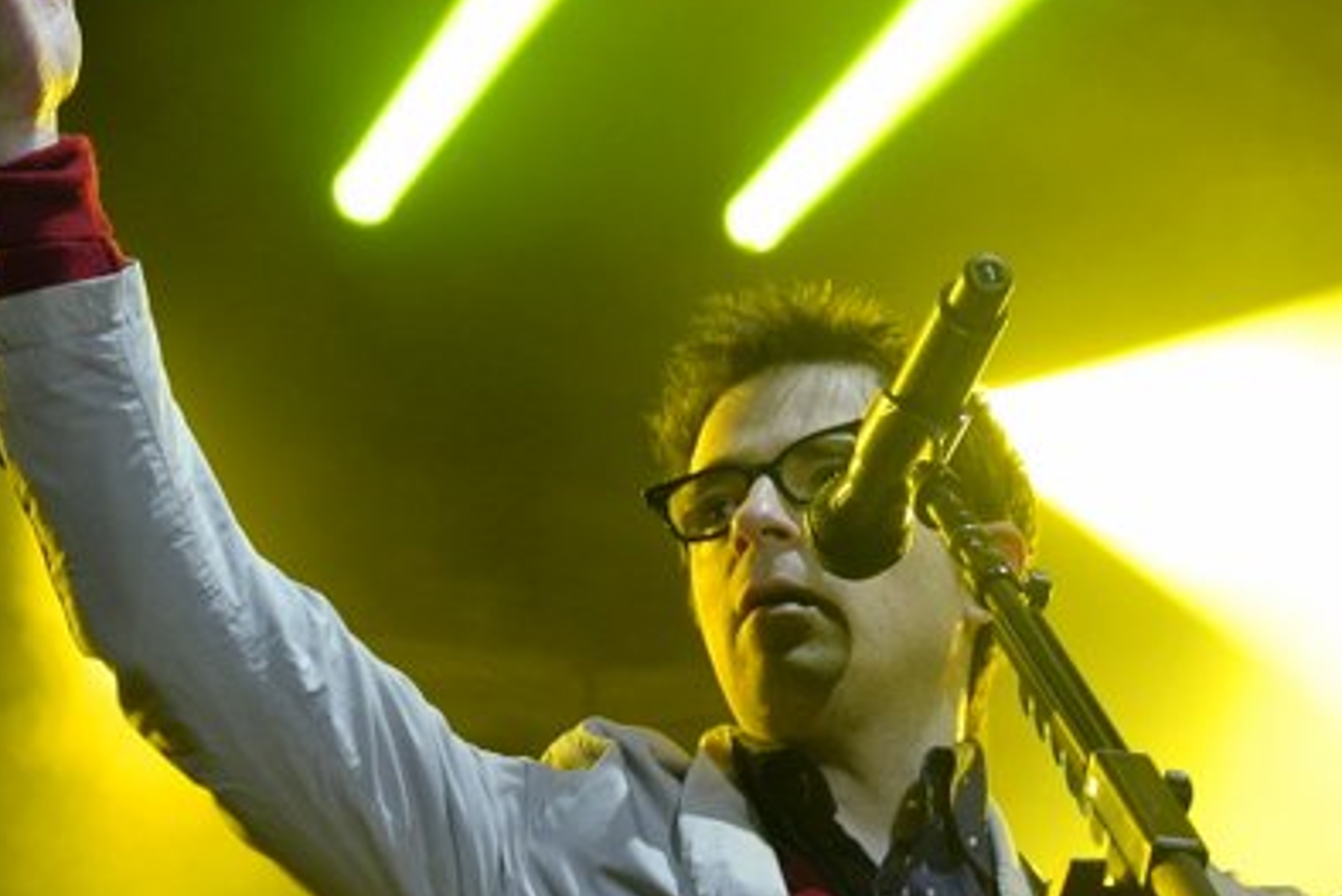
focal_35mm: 179
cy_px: 593
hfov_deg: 11.5
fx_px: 6675
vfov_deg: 7.7
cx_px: 824
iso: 200
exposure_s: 1/250
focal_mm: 32.8
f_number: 4
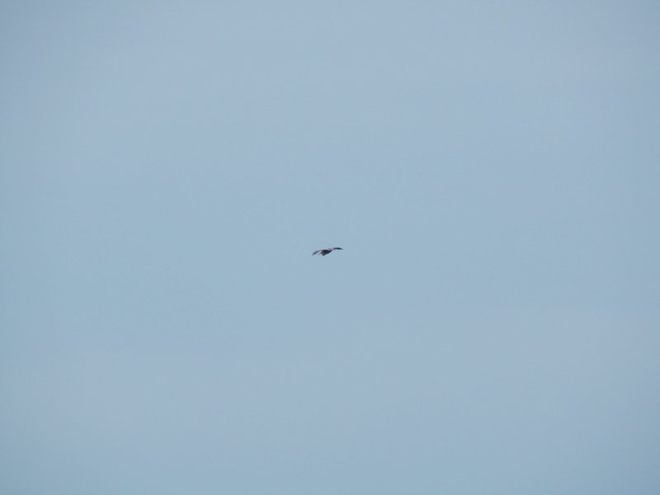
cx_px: 330
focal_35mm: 596
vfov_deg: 2.5
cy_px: 248
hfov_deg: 3.3
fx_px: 11364
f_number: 5.8
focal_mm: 107.1
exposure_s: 1/400
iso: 125
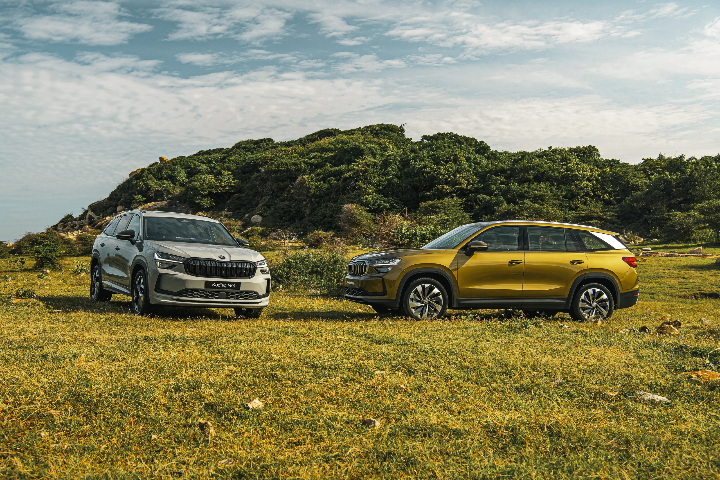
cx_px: 360
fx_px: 800
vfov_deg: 33.4
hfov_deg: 48.5
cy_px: 240
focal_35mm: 40
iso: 200
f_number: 7.1
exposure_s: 1/200
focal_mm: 40
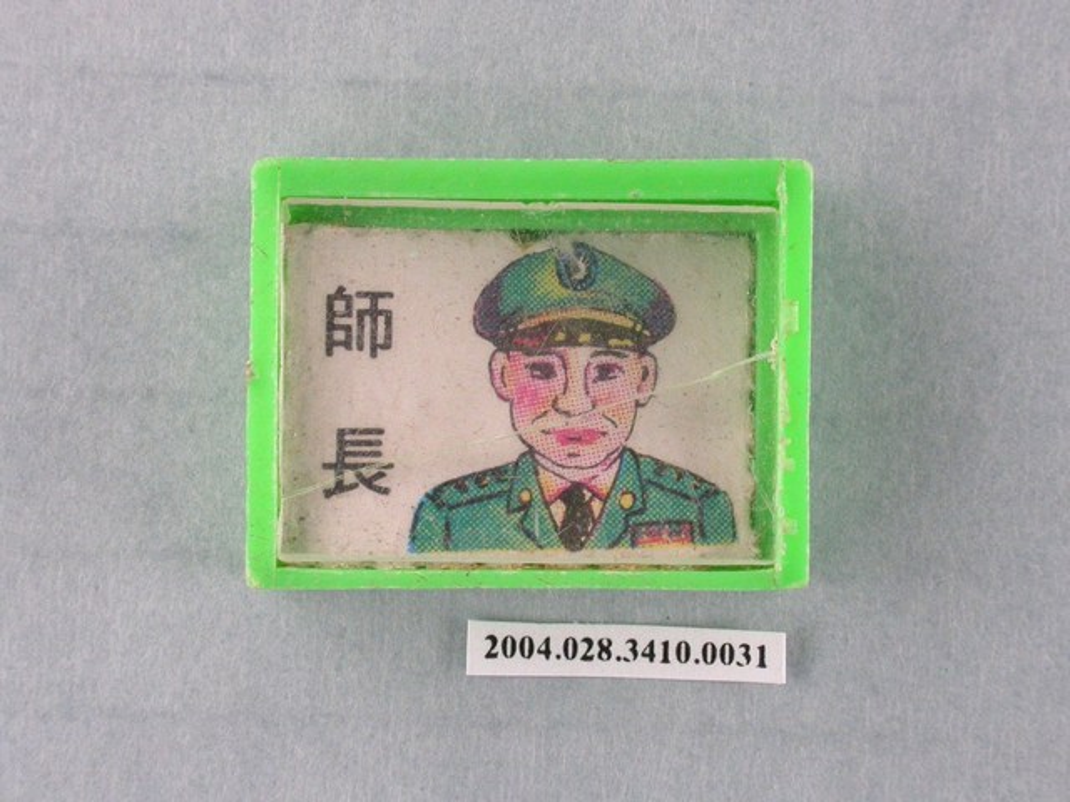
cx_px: 535
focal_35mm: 144
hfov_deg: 13.7
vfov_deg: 10.3
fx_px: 4451
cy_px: 401
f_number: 6.2
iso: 200
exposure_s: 1/30
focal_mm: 29.9
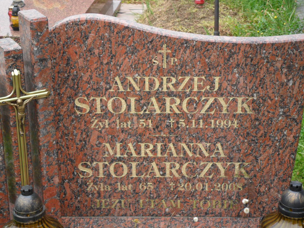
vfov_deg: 18.2
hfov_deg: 24.1
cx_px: 144
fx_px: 711
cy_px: 108
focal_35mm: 81
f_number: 3.9
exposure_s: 1/60
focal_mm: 13.2
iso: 100
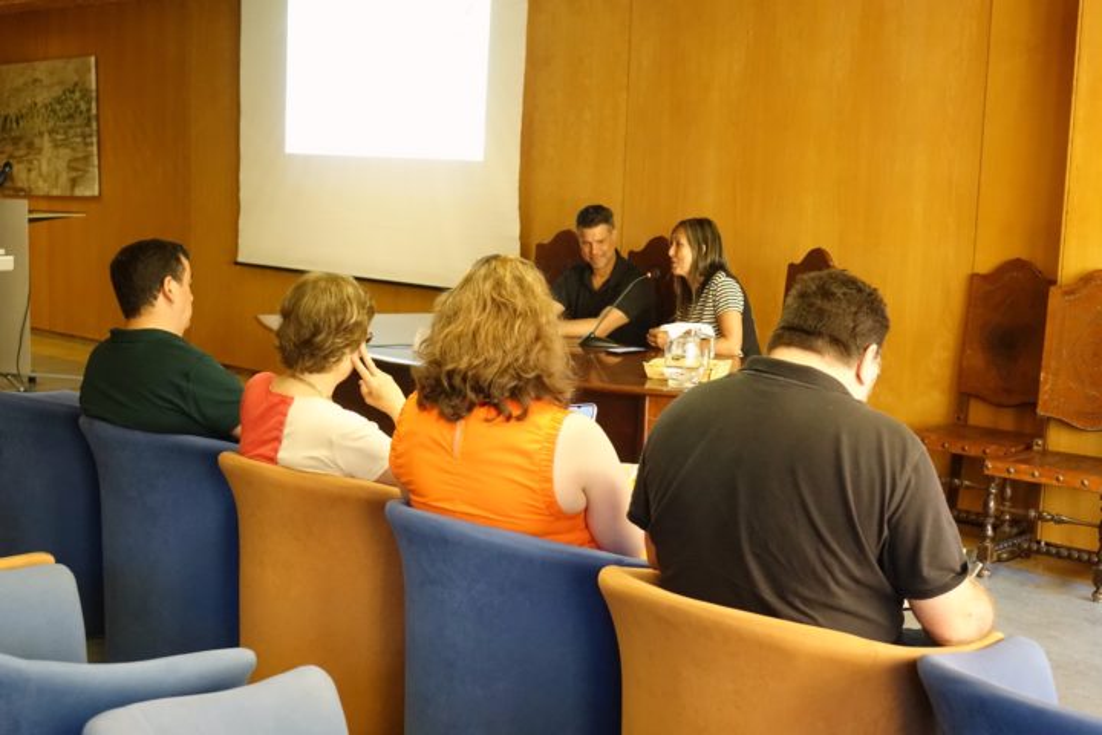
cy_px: 368
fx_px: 1439
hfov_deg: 41.9
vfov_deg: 28.6
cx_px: 551
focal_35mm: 47
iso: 2000
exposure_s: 1/100
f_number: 2.8
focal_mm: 17.11
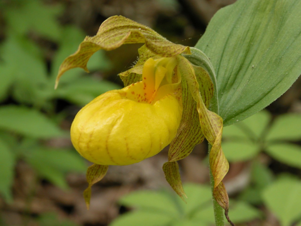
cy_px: 113
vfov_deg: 9.2
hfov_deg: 12.3
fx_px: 1400
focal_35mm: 161
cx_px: 150
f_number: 7.9
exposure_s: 1/4.1
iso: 177
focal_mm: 41.1
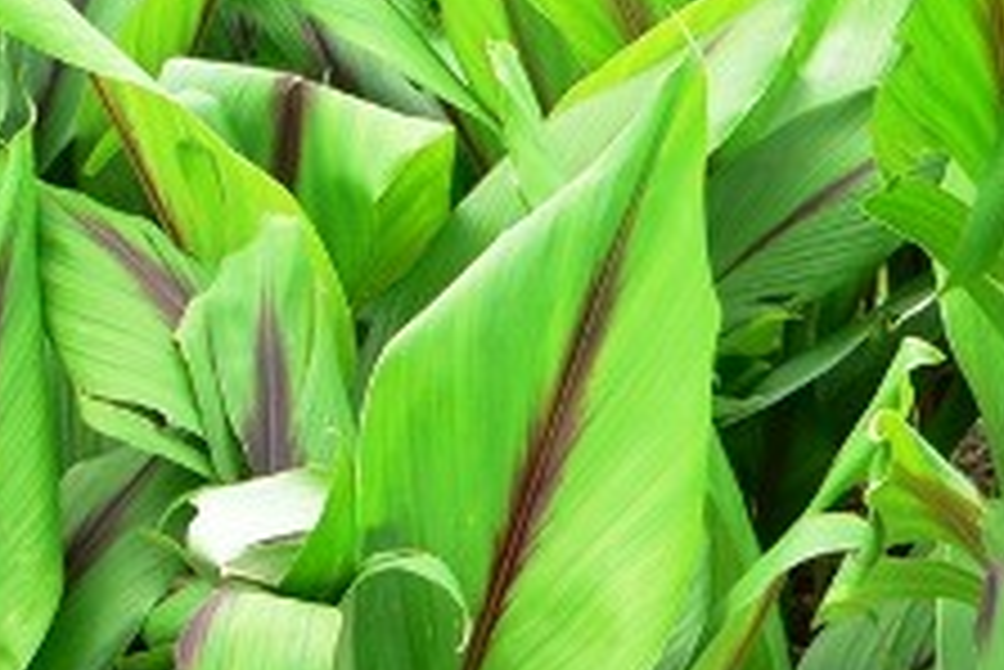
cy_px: 452
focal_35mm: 112
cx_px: 347
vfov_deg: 12.2
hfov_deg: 18.2
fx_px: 3125
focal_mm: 8
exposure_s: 1/640
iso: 200
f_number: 2.8
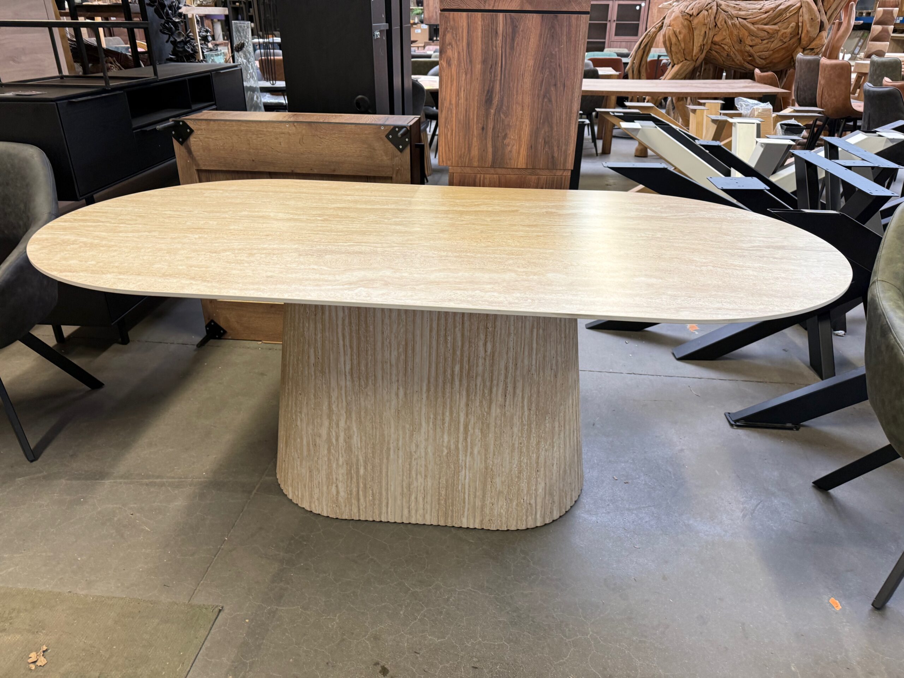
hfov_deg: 71.6
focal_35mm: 24
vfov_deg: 56.8
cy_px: 339
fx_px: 627
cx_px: 452
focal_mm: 6.76
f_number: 1.78
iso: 160
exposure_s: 1/50
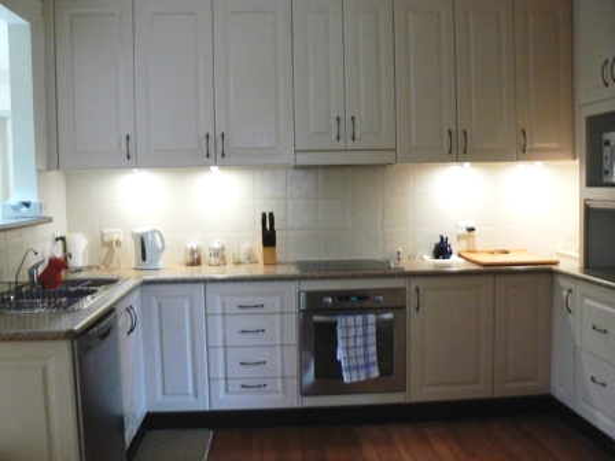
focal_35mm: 36
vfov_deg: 39.7
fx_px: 640
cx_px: 308
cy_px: 230
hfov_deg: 51.4
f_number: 2.8
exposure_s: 1/20
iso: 200
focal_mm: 6
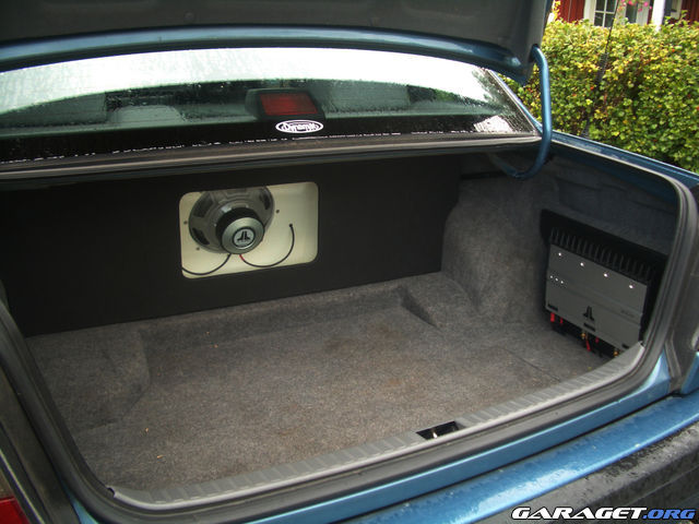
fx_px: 707
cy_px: 262
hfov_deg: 52.6
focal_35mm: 35
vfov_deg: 40.7
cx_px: 350
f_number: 2.6
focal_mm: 5.8
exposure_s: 1/80
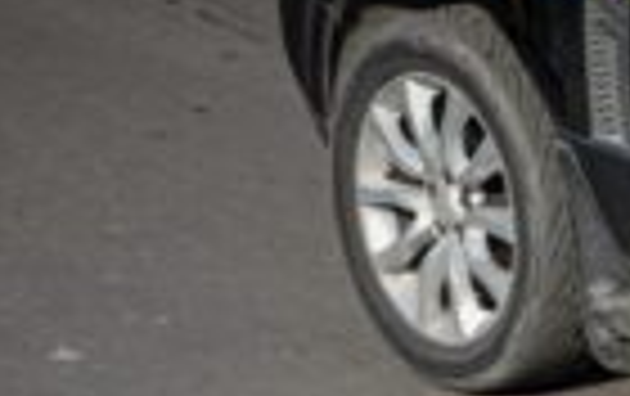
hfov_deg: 2.7
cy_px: 1037
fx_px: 13448
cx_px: 1570
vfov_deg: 1.7
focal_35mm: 782
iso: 200
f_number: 13
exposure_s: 1/125
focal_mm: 105
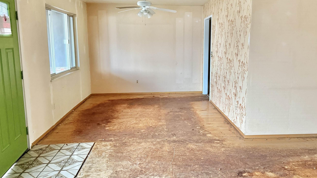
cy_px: 81
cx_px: 183
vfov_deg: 37.7
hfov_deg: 62.3
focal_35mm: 31
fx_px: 261
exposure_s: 1/60
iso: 640
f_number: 1.78
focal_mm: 6.76
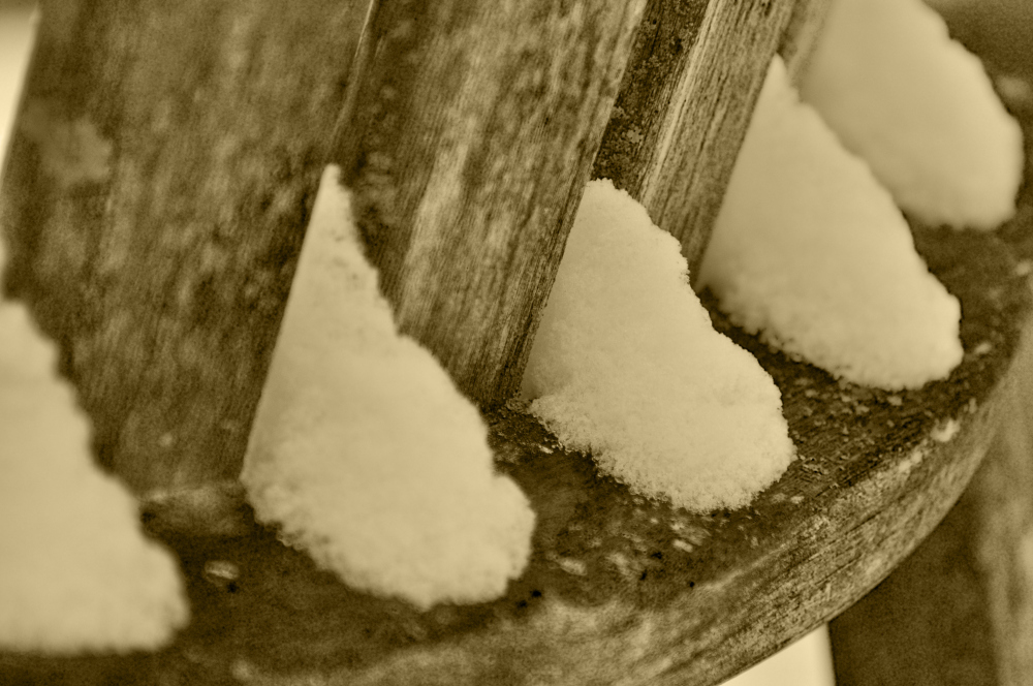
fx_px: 12896
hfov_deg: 4.6
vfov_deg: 3.0
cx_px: 516
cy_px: 343
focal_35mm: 450
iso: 400
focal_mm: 300
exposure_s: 1/1000
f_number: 5.6
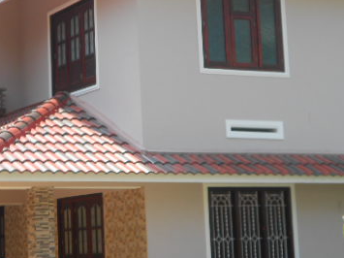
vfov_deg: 14.6
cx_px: 55
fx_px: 1003
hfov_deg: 19.2
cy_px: 106
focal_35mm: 101
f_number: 4.9
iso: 80
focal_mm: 10.3
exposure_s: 1/160
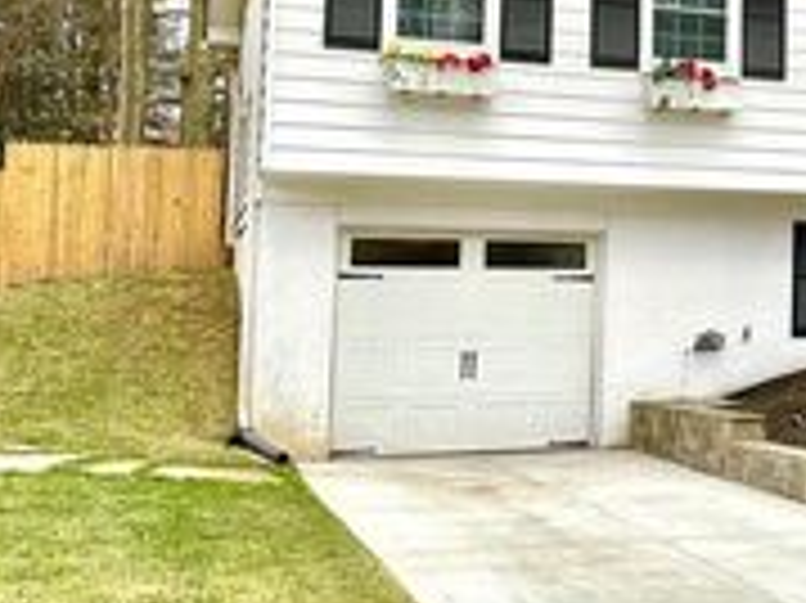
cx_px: 932
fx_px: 1559
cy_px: 173
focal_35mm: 67
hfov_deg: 26.3
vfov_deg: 21.8
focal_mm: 6.86
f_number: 1.78
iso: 80
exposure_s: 1/634
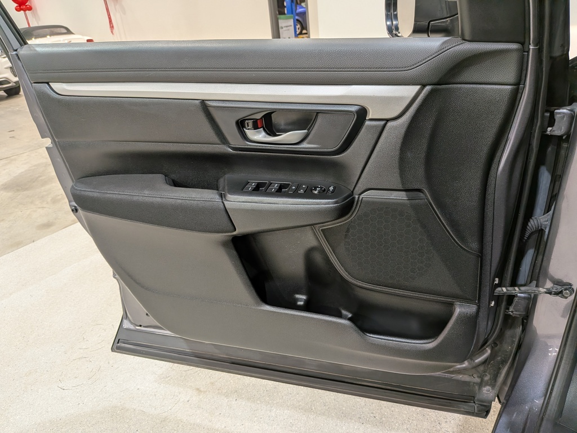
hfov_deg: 71.6
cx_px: 288
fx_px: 400
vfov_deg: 56.8
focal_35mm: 24
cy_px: 216
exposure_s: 1/33.3
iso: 37
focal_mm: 4.53
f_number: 1.7
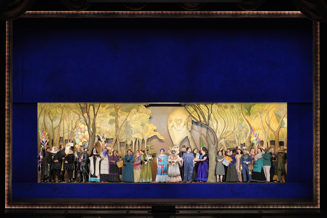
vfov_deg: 20.9
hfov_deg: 31.0
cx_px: 164
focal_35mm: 65
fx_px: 590
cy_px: 109
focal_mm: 65
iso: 4000
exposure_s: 1/100
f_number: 5.6
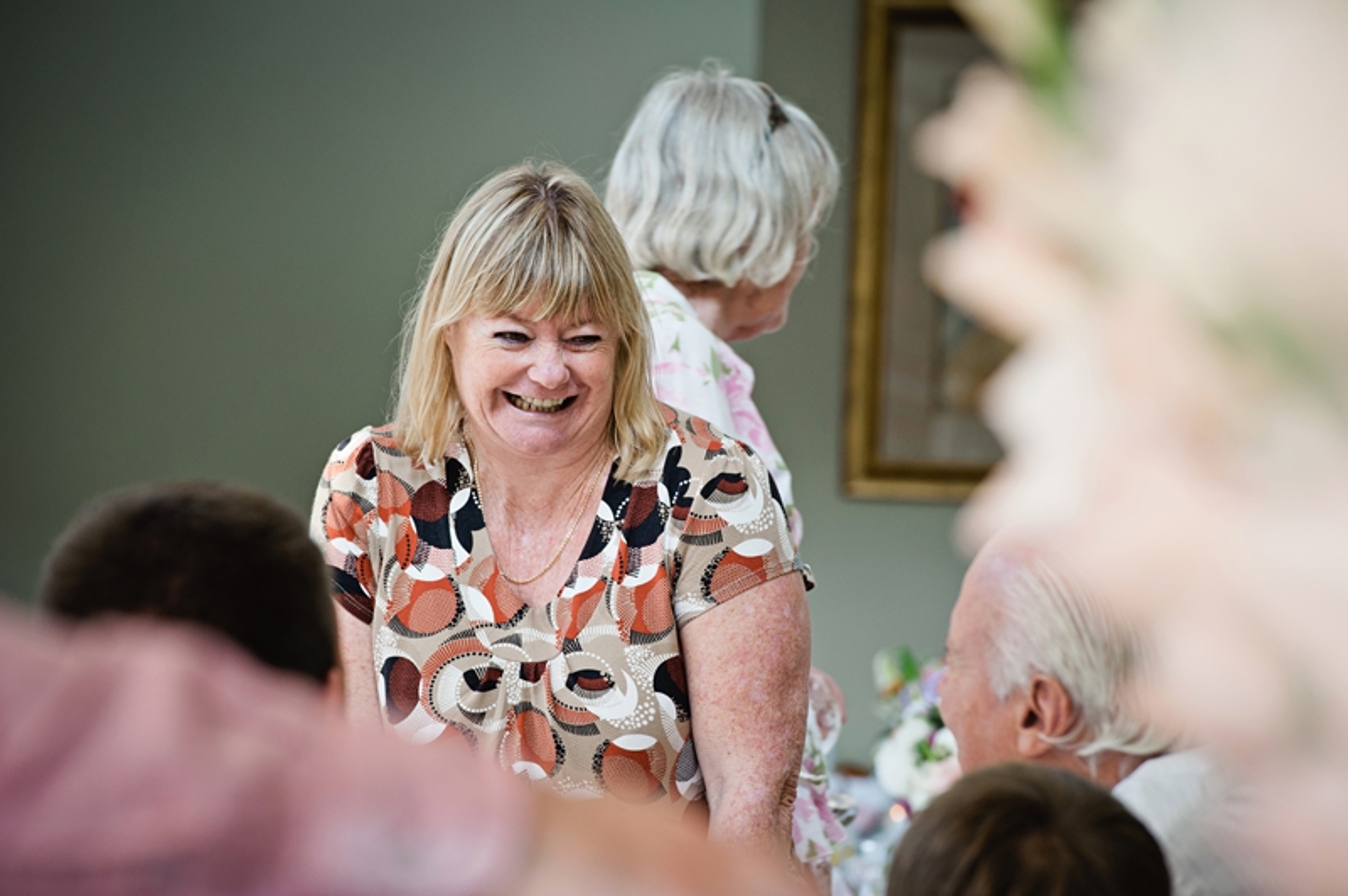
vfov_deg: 6.9
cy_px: 448
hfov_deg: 10.3
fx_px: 7483
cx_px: 674
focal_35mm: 200
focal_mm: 200
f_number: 6.3
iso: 800
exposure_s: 1/160
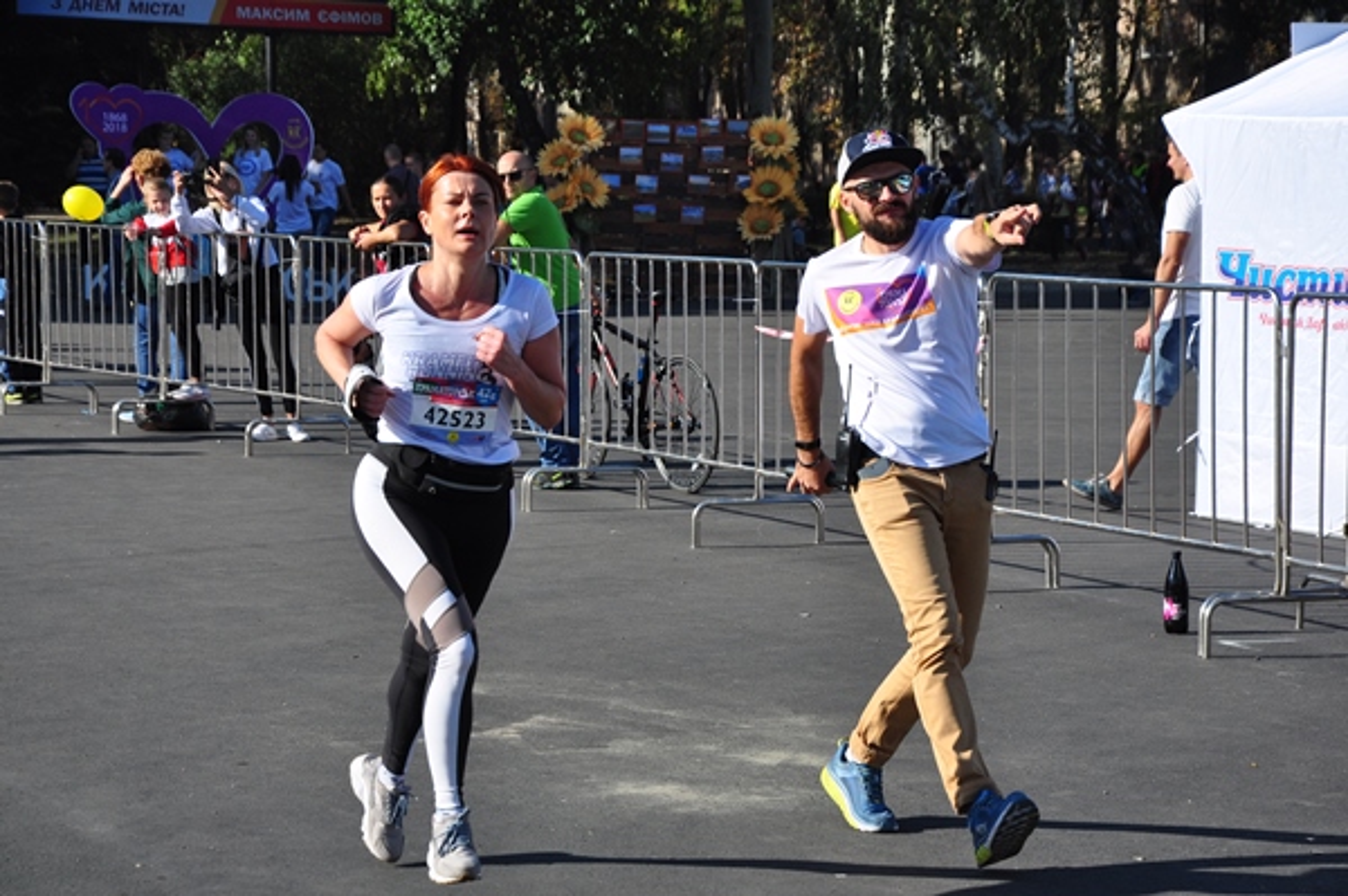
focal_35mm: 112
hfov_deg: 18.2
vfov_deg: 12.2
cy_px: 448
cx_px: 674
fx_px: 4209
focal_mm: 75
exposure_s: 1/1000
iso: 400
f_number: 8
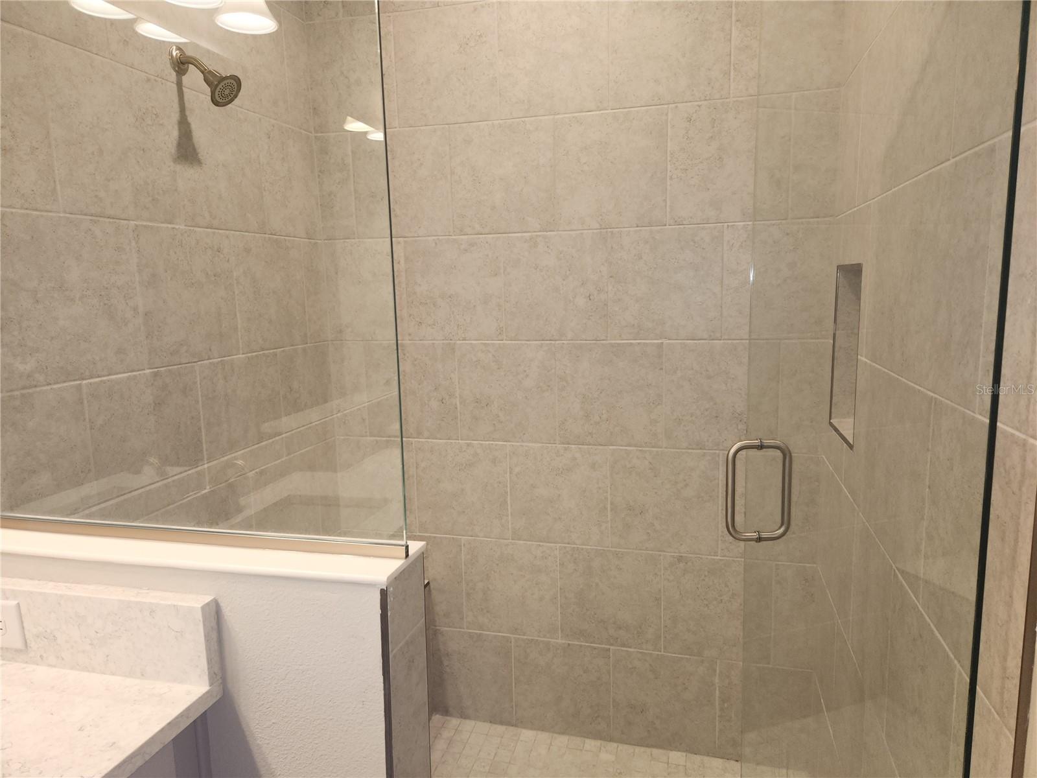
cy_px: 389
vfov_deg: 58.9
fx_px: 689
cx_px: 518
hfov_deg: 73.9
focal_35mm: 23
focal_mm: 5.4
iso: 64
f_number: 1.8
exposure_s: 1/60
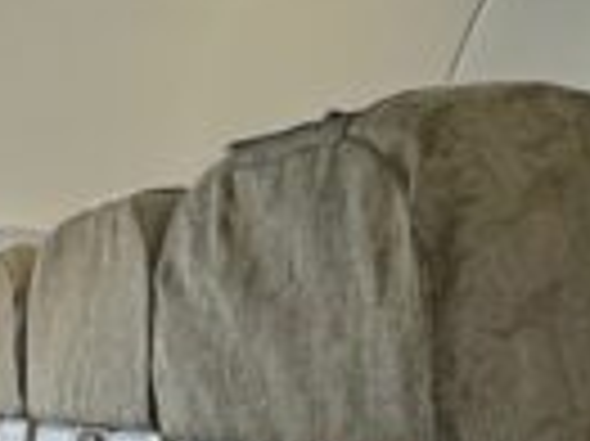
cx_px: -302
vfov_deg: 16.2
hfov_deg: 20.4
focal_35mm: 82
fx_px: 1396
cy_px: 693
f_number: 2.2
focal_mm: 2.22
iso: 320
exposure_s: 1/61
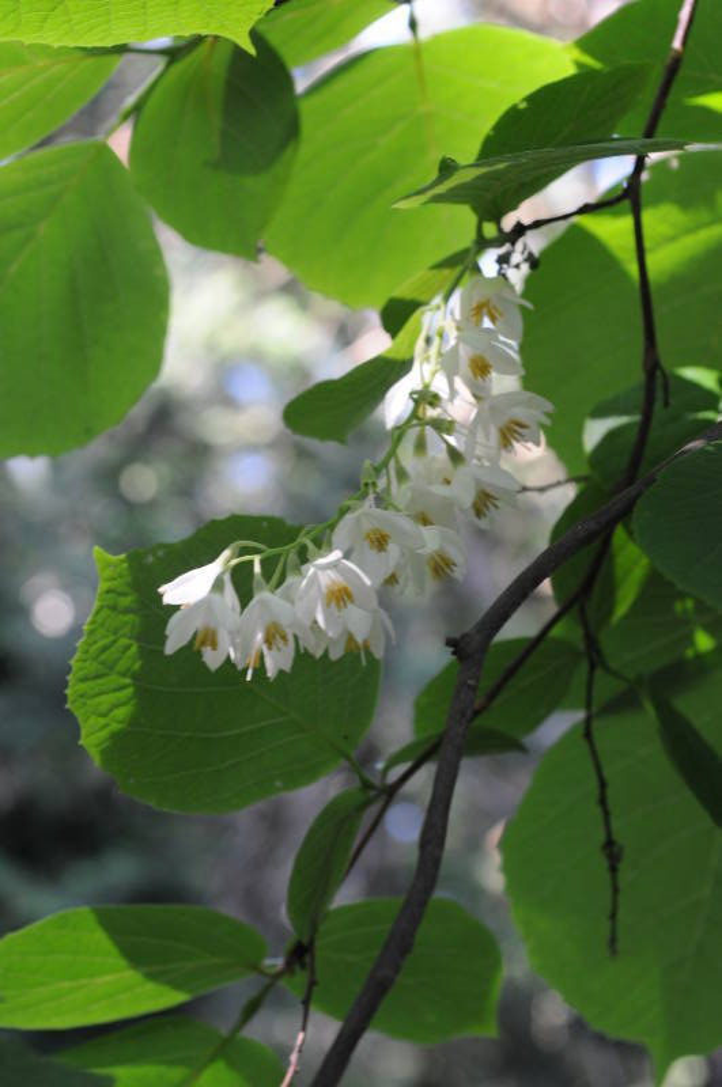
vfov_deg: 10.2
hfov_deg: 6.8
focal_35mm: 202
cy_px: 544
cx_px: 361
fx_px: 6110
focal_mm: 135
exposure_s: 1/100
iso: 640
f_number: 5.6
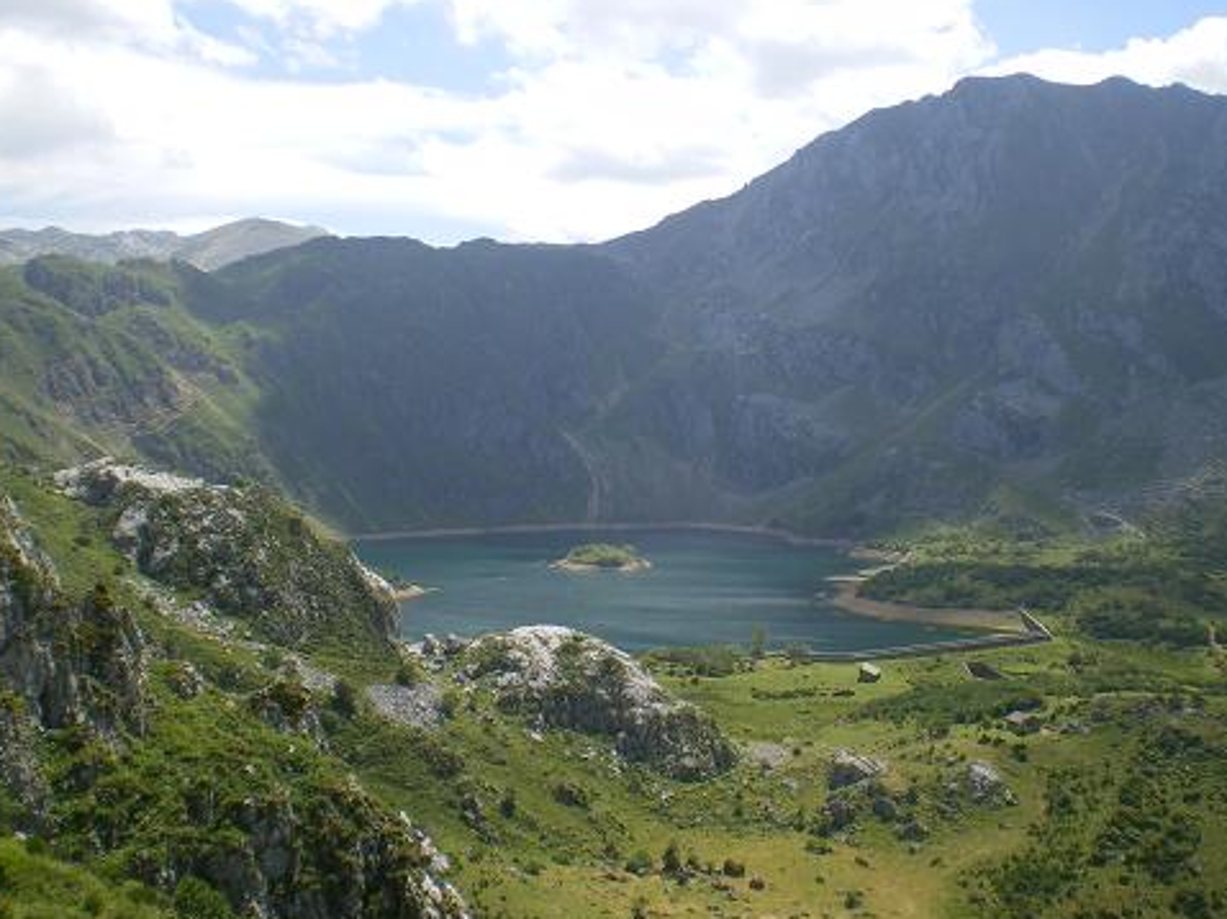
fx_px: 1488
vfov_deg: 34.3
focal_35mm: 42
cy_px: 493
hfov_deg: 44.8
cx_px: 649
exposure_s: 1/250
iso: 64
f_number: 4.6
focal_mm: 6.3
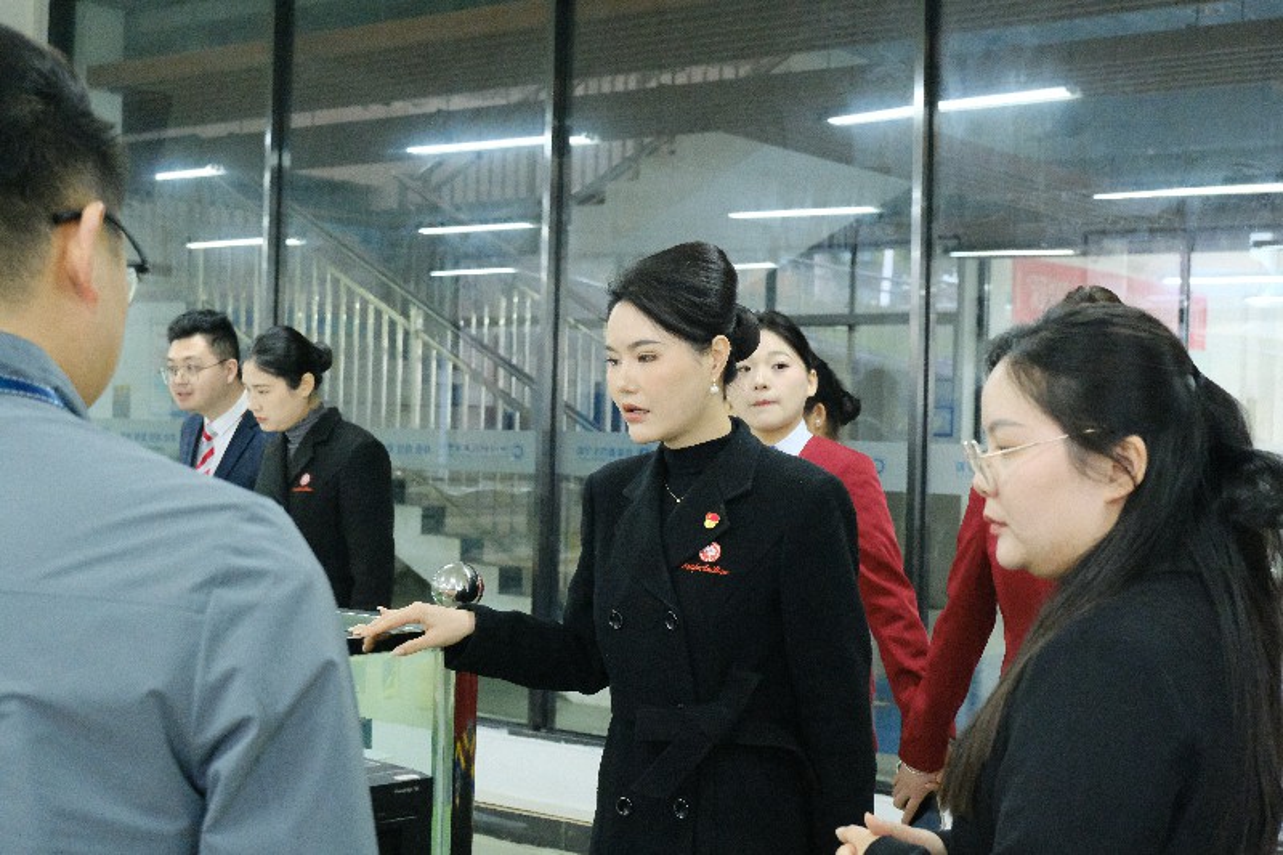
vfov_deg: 27.0
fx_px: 1781
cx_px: 642
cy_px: 428
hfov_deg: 39.6
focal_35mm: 50
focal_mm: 33.3
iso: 12800
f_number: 4.9
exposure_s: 1/200
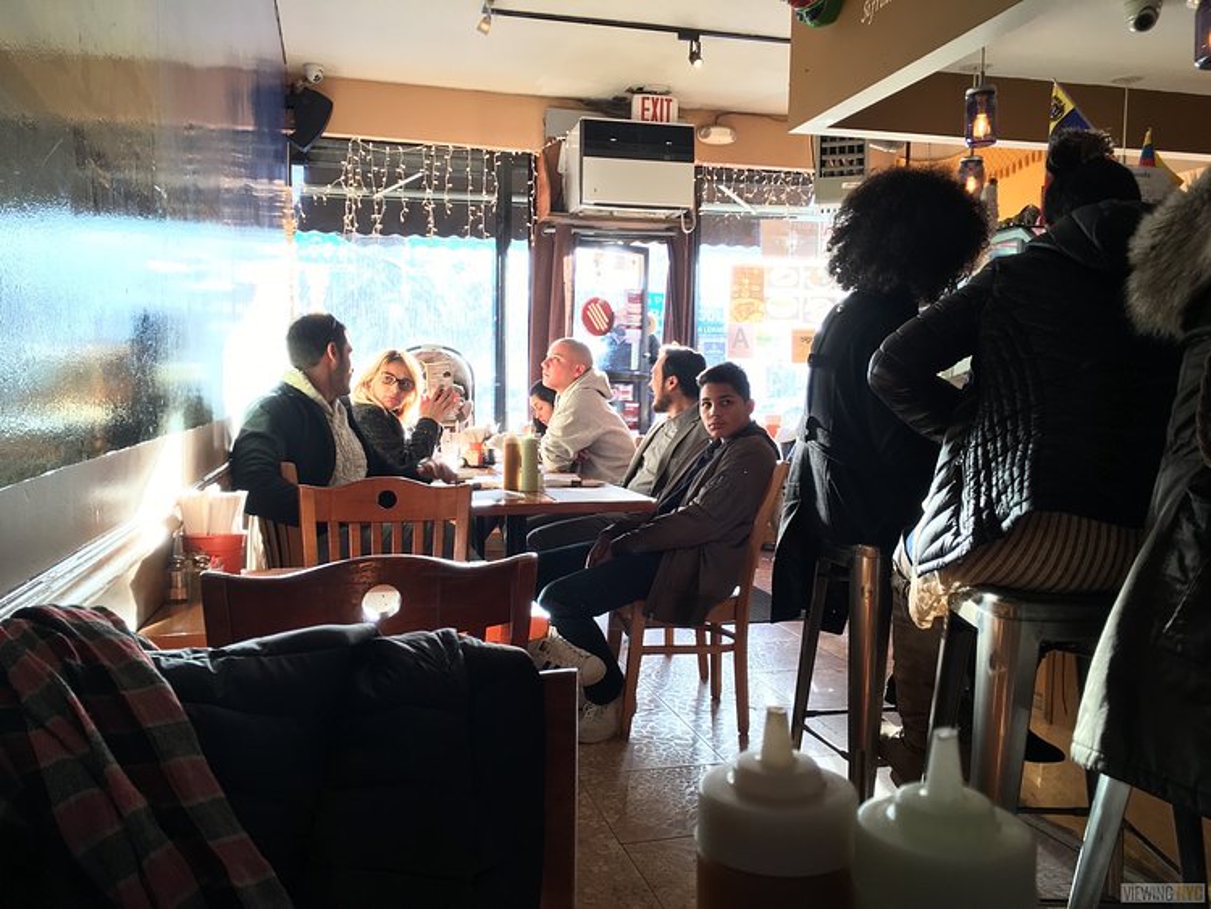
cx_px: 606
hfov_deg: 61.6
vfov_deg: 48.3
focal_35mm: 29
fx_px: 1015
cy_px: 454
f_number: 2.2
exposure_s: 1/30
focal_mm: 4.15
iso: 50
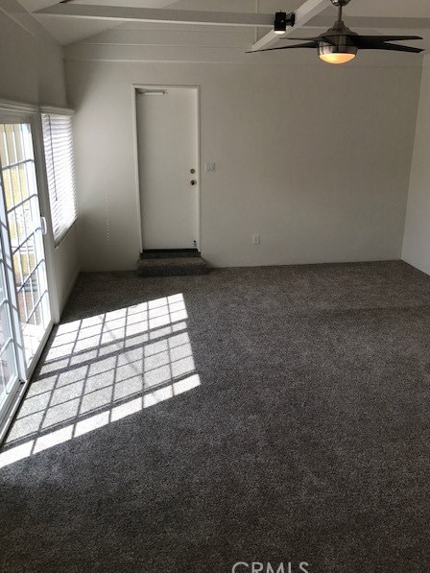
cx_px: 215
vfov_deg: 59.9
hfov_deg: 46.8
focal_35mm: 30
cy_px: 277
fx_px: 497
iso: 20
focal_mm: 3.99
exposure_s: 1/532
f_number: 1.8
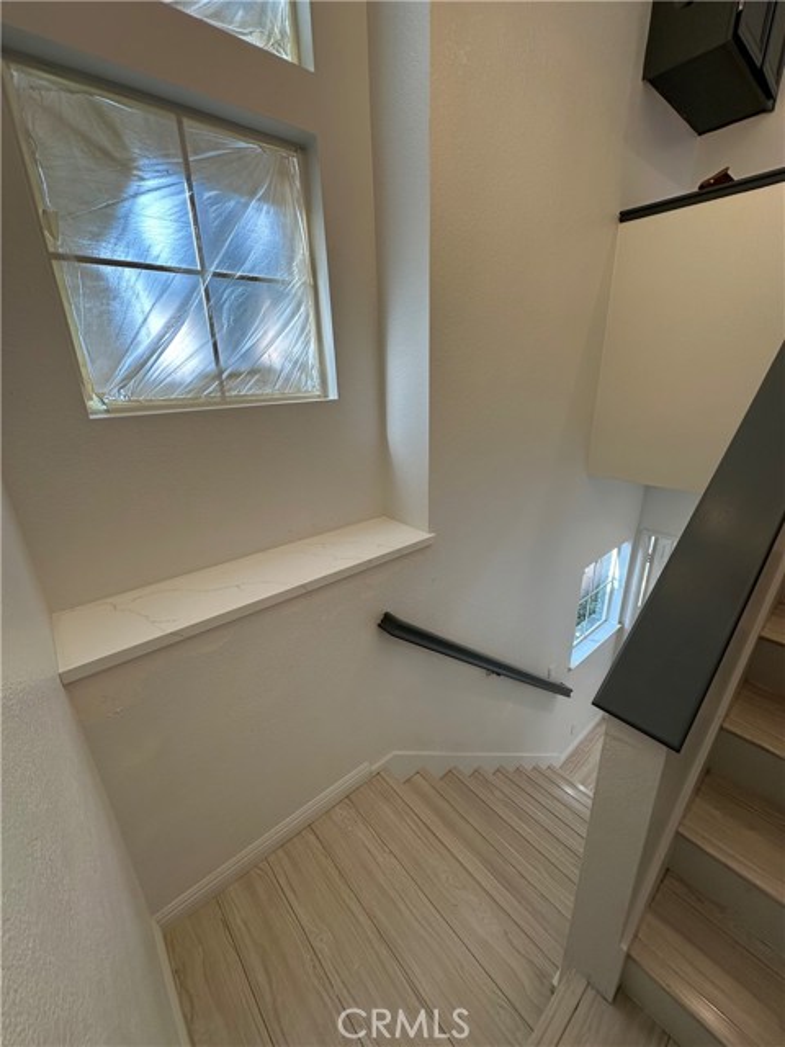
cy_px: 524
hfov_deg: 85.7
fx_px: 423
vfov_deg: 102.1
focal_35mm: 14
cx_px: 392
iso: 80
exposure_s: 1/120
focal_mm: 2.22
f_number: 2.2
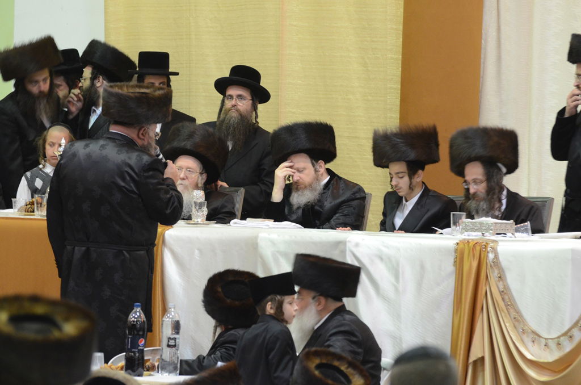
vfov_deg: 5.5
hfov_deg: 8.3
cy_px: 192
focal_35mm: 248
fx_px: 3986
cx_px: 290
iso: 1600
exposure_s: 1/30
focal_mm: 165
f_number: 5
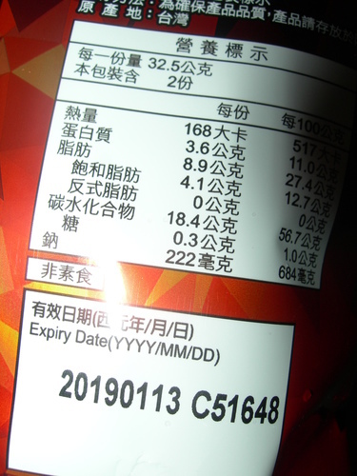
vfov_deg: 49.0
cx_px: 178
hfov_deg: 37.7
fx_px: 523
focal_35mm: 38
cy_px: 238
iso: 50
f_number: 4.8
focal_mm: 7.8
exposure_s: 1/60.1
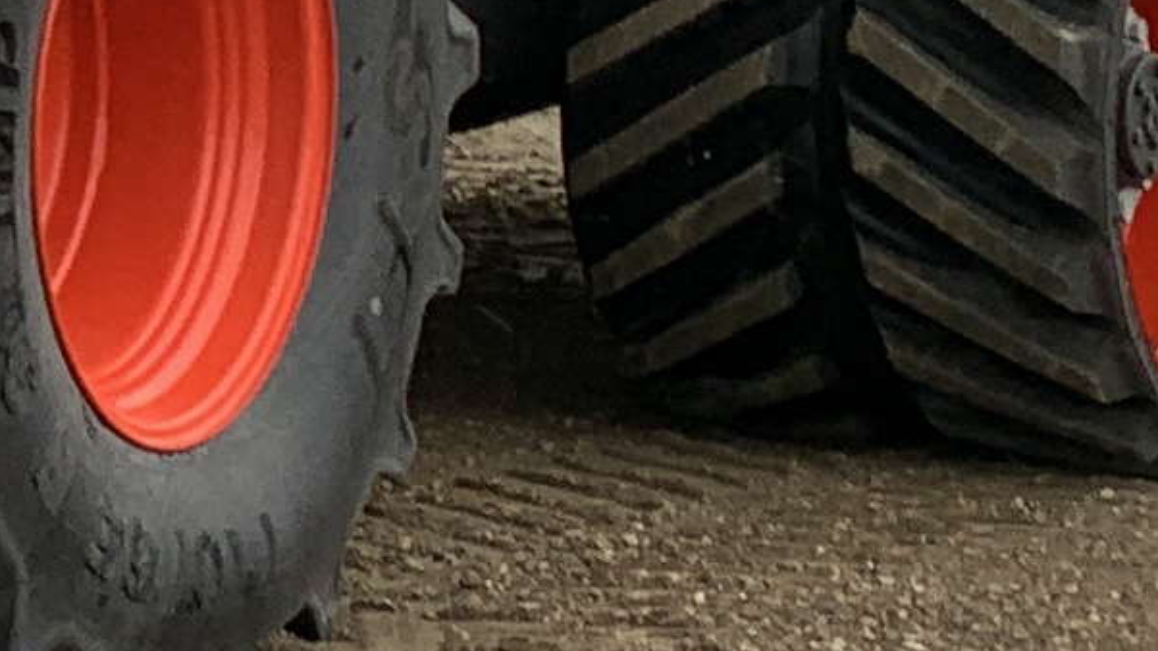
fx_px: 5834
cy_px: -470
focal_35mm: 190
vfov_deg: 6.3
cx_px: -1210
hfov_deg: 10.4
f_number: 1.8
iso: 25
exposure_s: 1/216
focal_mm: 4.25
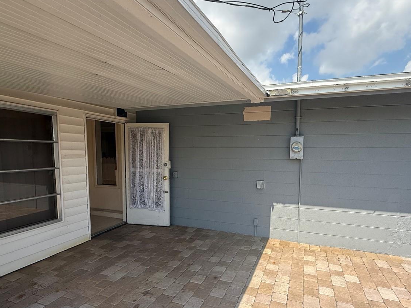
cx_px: 222
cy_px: 175
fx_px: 237
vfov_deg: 65.7
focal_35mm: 20
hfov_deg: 81.6
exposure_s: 1/1399
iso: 50
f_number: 2.2
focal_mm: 2.22
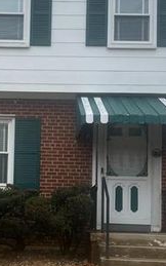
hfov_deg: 18.2
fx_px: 514
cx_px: 34
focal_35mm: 71
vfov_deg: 28.8
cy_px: 176
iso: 50
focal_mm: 5.7
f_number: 1.5
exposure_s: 1/1280
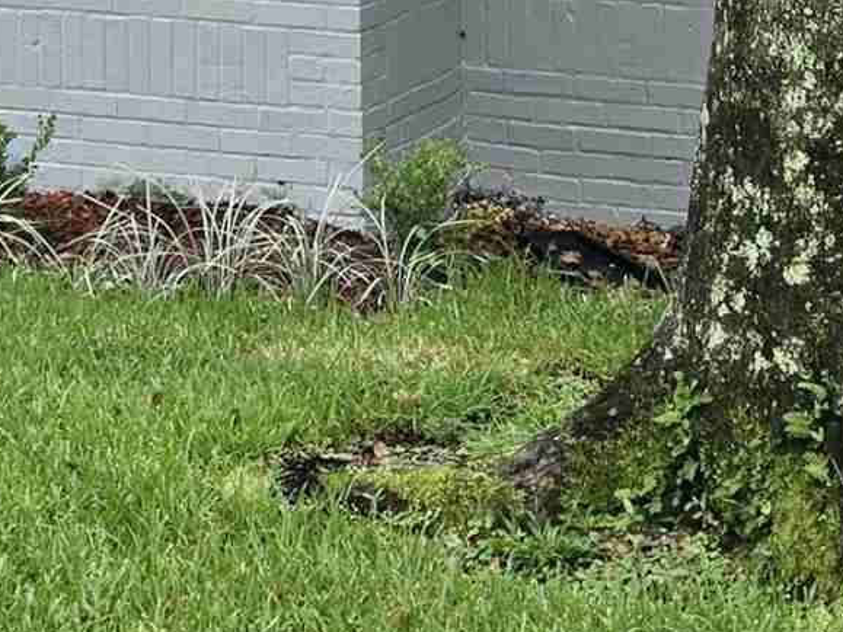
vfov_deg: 10.8
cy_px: -724
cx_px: 1
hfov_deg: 15.8
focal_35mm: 122
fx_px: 2970
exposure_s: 1/526
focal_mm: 5.4
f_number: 1.8
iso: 80
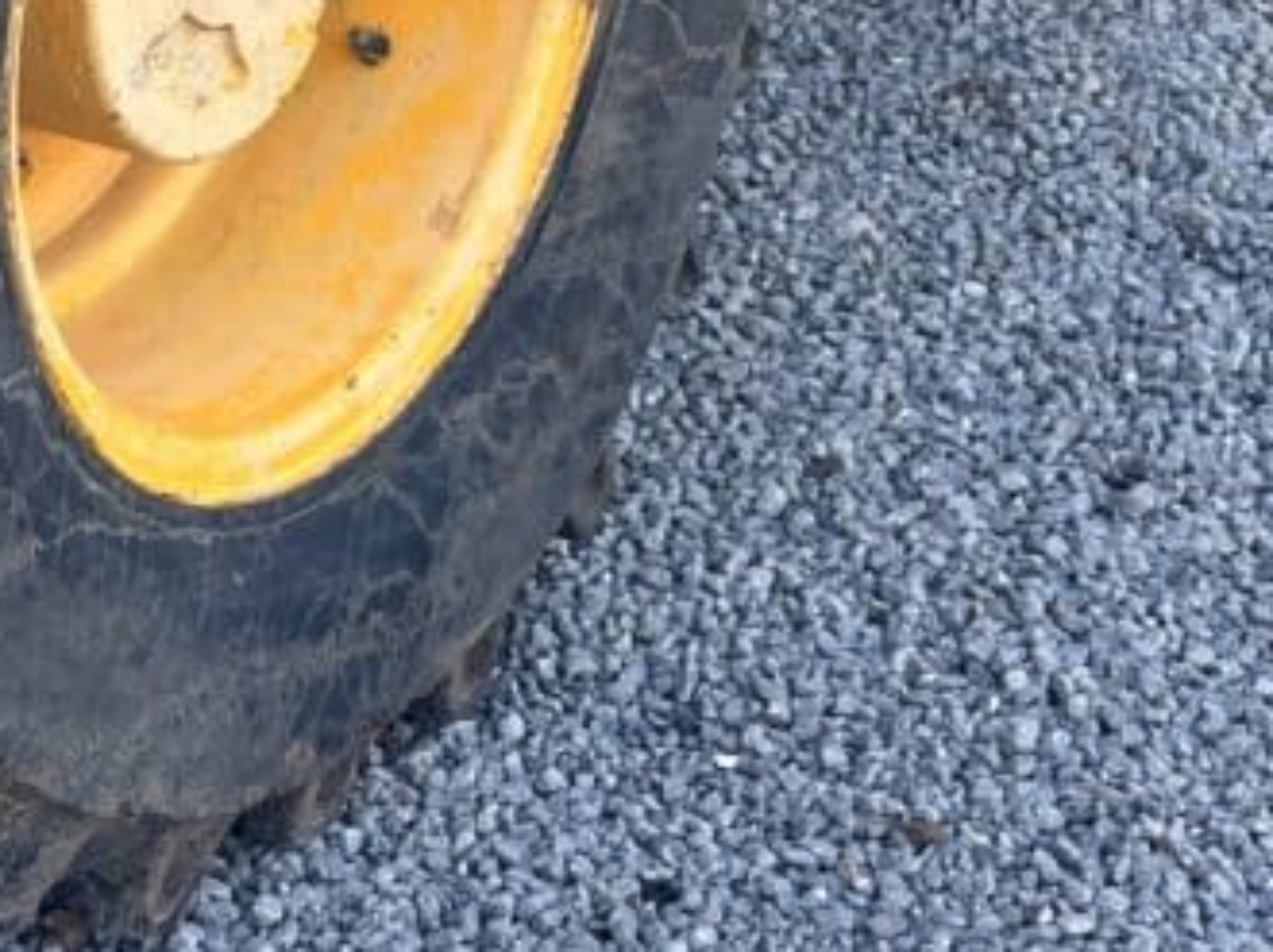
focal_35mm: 131
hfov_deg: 15.0
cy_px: -195
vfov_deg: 11.1
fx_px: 4814
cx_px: 478
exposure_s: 1/121
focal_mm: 6.86
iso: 80
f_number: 1.78
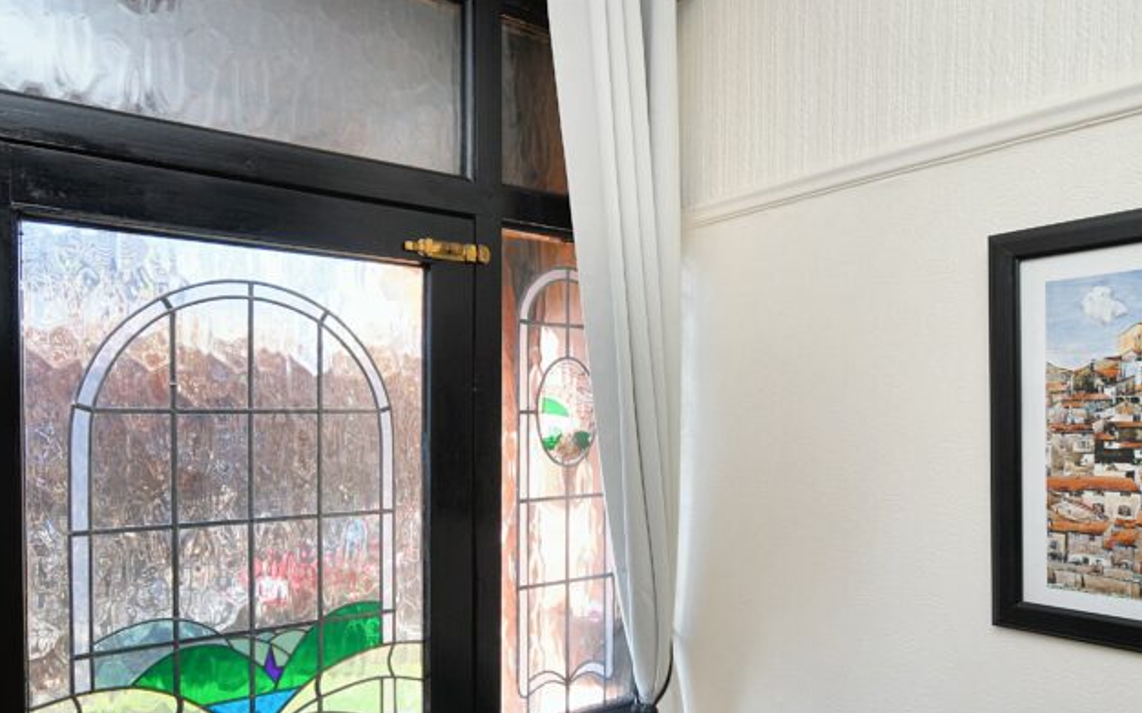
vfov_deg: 48.8
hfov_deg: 72.4
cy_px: 441
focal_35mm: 25
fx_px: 778
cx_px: 520
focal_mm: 10
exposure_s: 1/40
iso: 100
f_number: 4.5
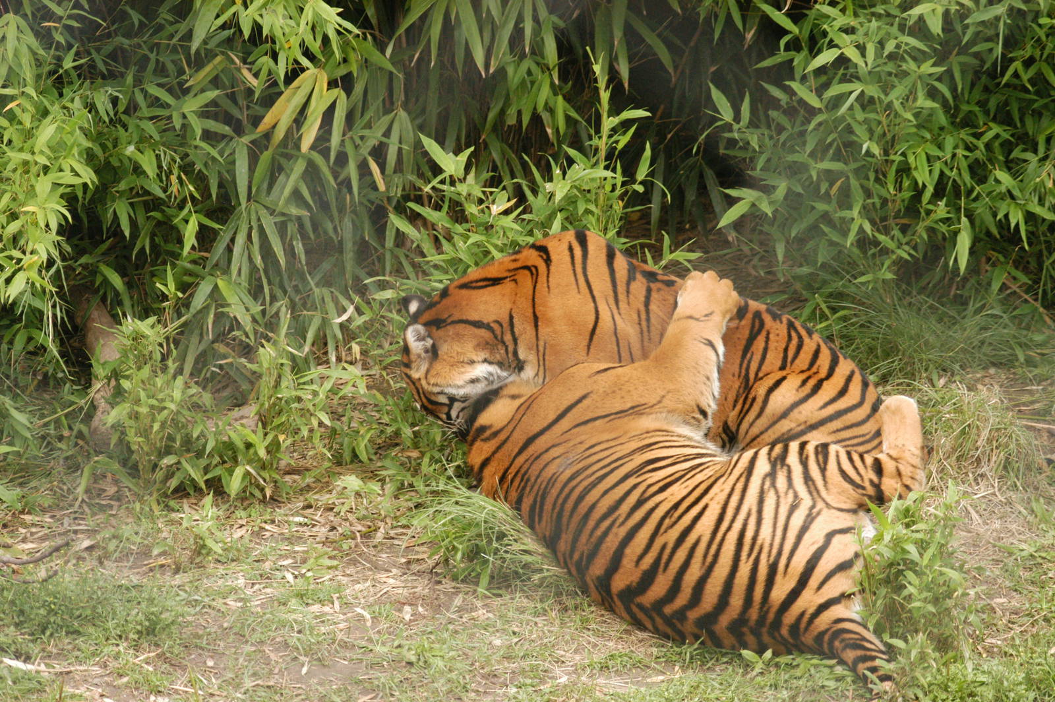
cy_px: 351
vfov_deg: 8.3
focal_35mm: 165
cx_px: 528
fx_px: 4831
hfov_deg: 12.5
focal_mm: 110
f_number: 5
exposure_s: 1/350
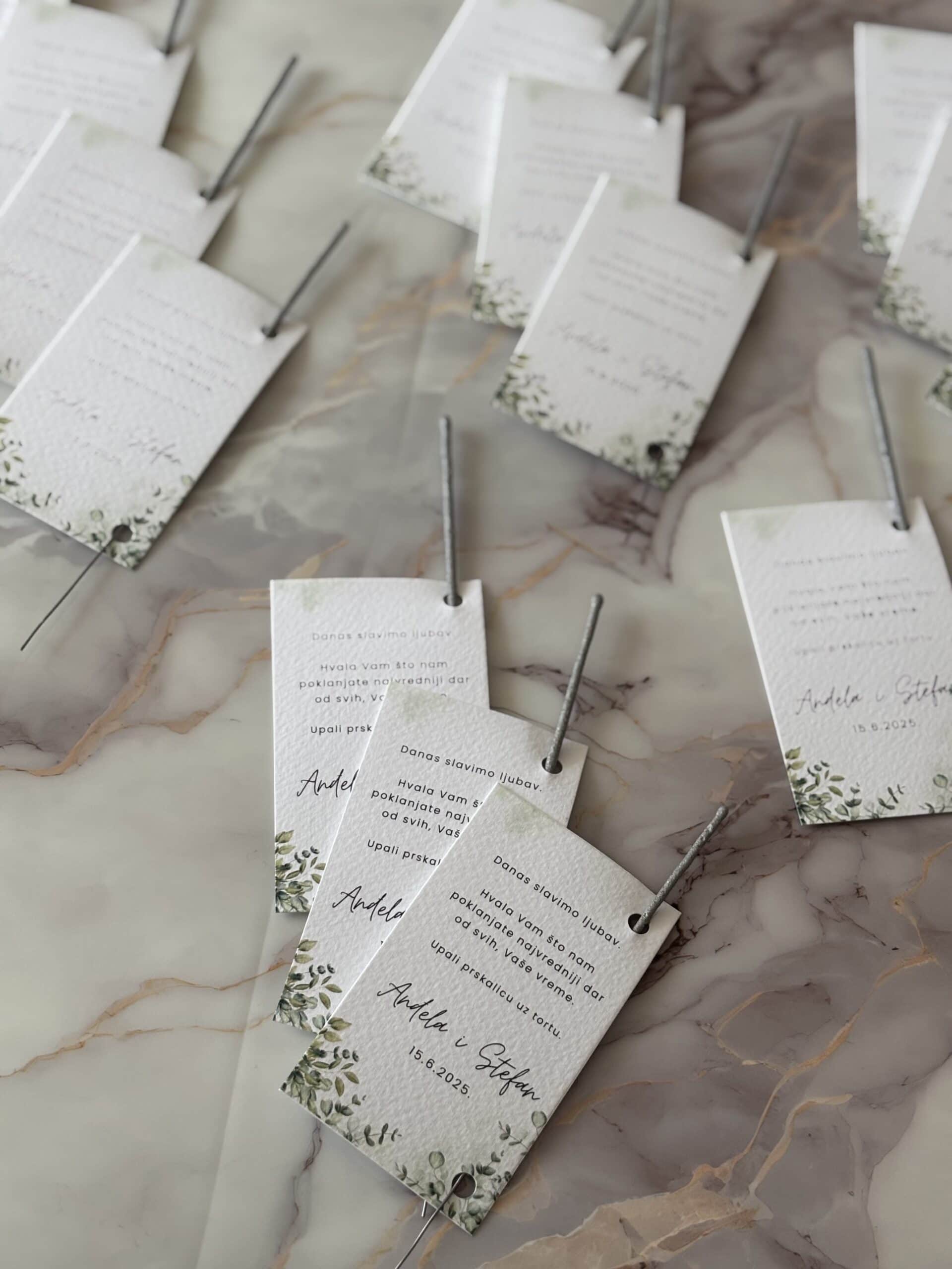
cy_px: 634
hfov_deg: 28.0
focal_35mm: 52
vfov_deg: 36.8
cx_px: 476
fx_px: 1907
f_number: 1.6
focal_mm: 5.96
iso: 50
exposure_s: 1/64
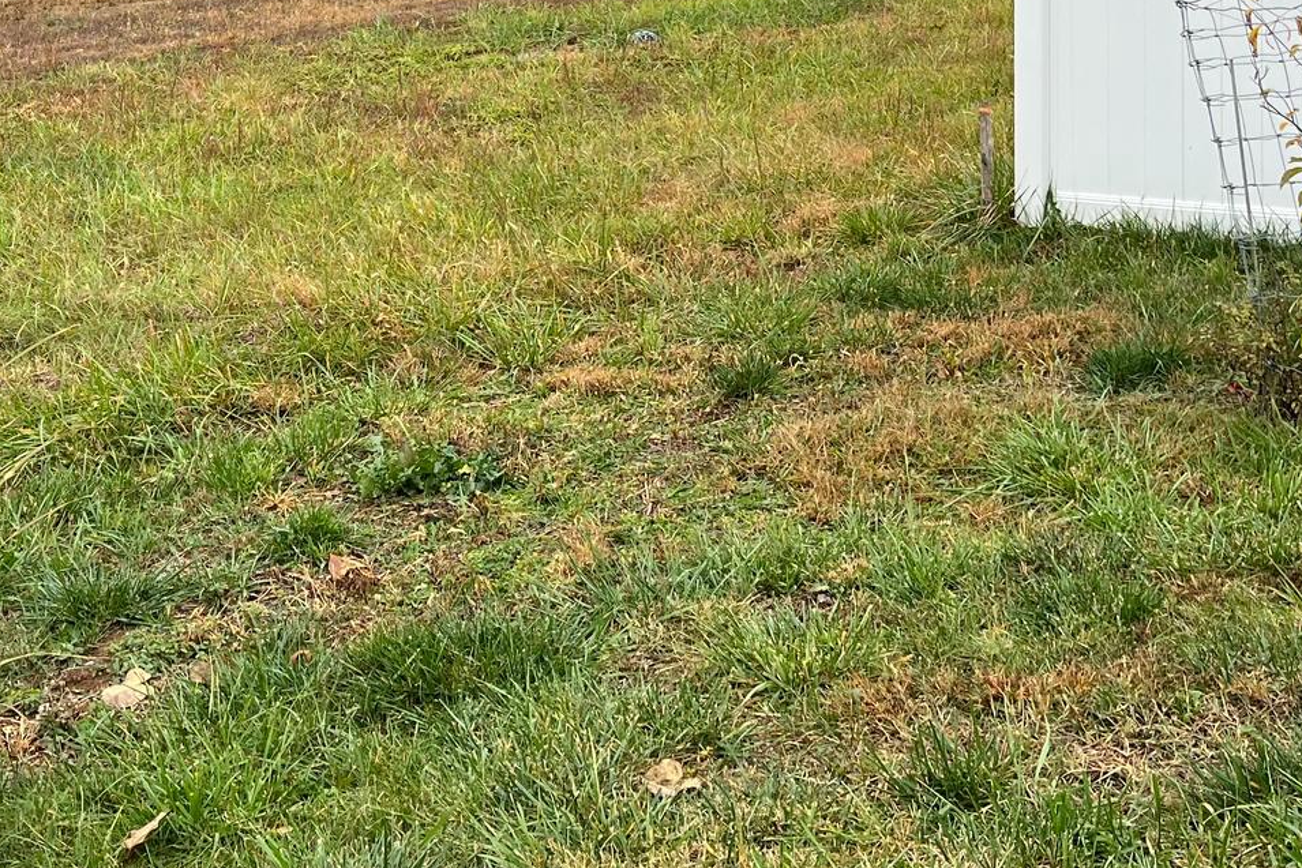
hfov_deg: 34.0
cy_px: -173
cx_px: 380
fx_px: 2098
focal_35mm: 58
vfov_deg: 21.7
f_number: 1.6
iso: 50
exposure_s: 1/951
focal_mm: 5.1
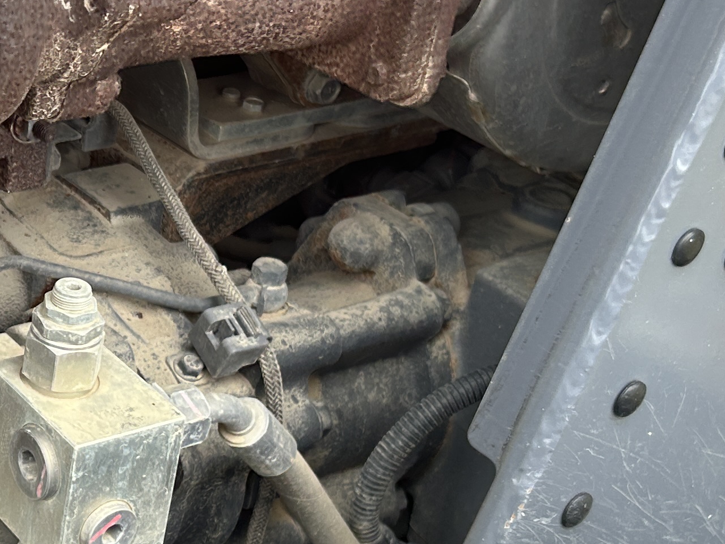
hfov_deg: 22.8
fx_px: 1718
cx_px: -19
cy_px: 280
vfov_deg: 18.0
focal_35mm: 82
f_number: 1.5
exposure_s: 1/290
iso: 40
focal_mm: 5.7
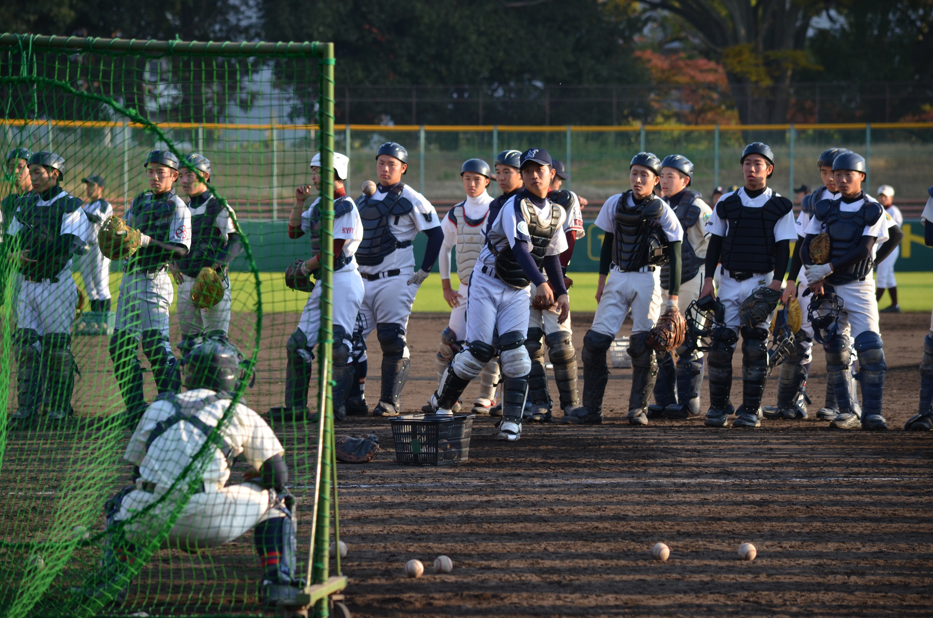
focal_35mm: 188
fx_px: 4849
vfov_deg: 7.3
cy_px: 309
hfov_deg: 11.0
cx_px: 466
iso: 500
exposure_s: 1/1000
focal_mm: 125
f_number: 4.8
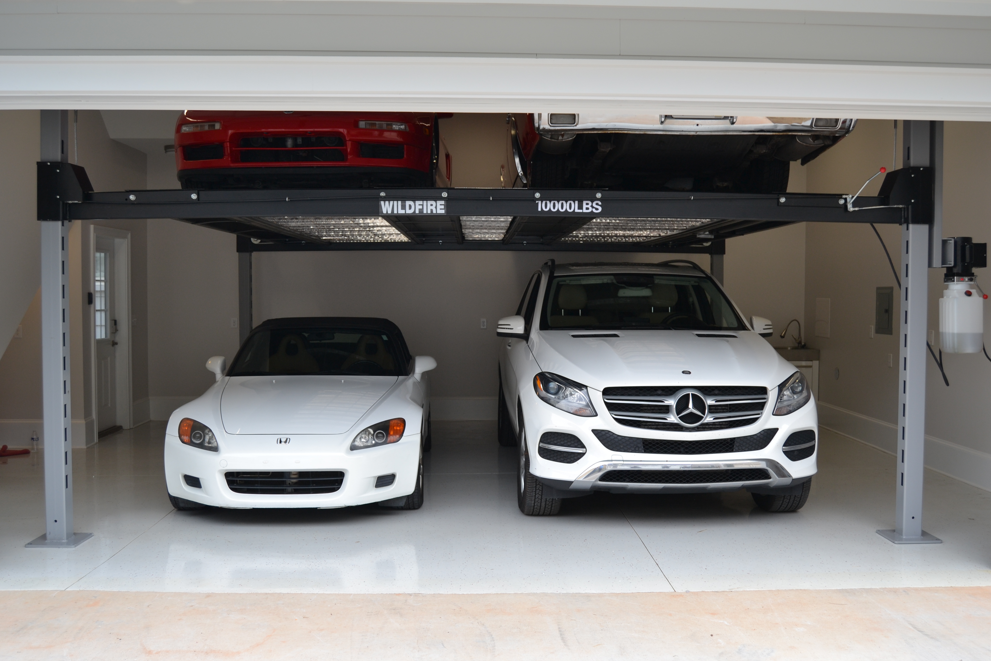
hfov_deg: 55.1
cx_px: 496
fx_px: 950
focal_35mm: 34
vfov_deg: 38.4
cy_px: 330
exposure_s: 1/125
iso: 180
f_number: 5.6
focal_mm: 23
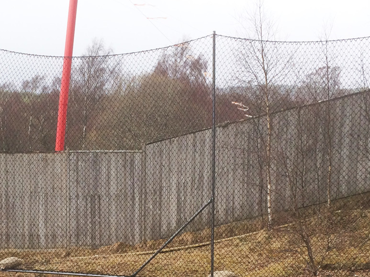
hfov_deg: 26.8
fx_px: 770
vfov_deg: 20.0
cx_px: 107
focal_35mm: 72
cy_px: 250
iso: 32
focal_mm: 4.15
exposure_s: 1/933
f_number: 2.2
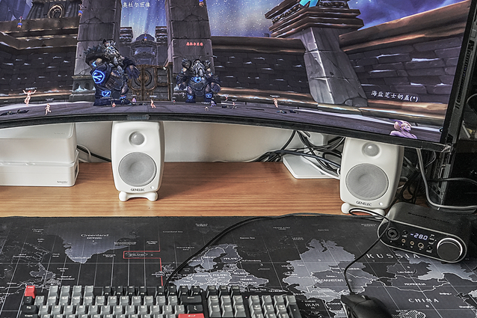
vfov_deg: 31.2
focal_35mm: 43
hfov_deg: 44.3
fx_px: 570
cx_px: 135
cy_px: 160
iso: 800
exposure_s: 1/100
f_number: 3.5
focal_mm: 28
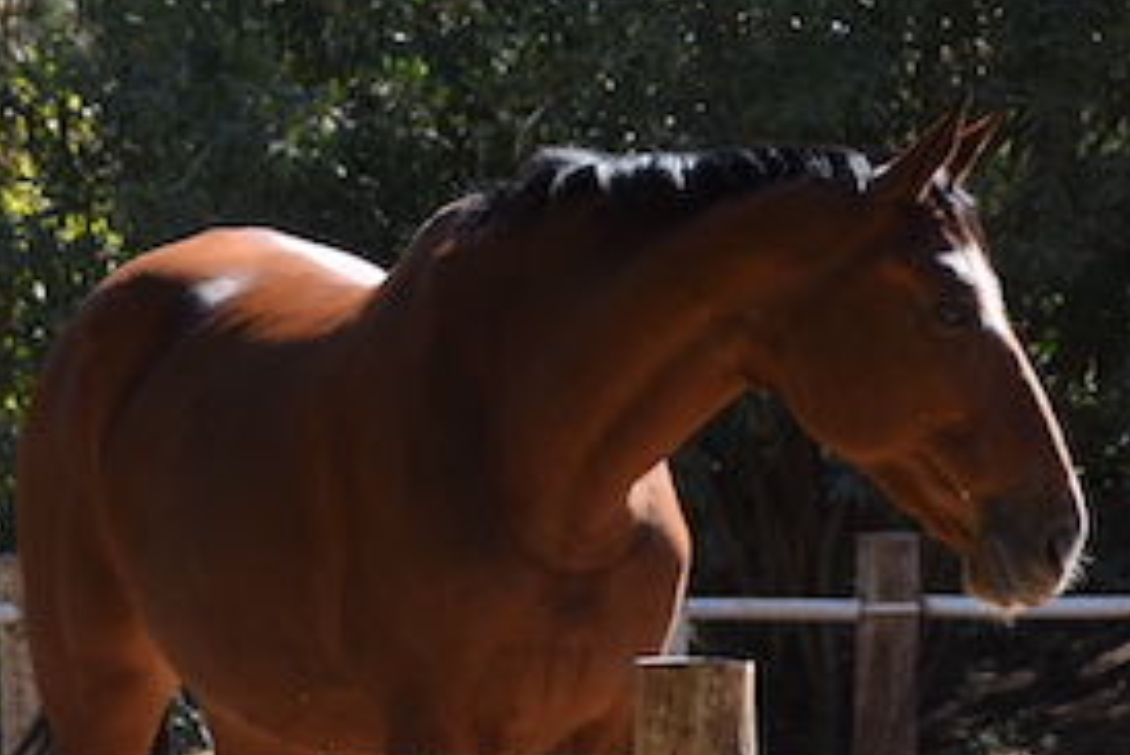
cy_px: 629
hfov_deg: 5.1
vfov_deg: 3.4
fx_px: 12781
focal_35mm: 407
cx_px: 214
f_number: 6.3
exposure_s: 1/320
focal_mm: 116
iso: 200
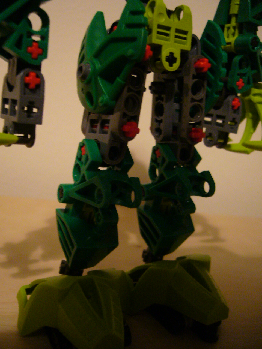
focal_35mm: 35
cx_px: 131
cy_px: 174
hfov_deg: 40.7
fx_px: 353
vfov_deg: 52.6
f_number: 2.8
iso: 200
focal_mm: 5.8
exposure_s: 1/4
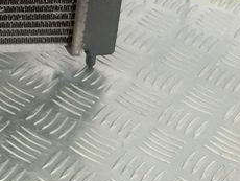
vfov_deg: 11.3
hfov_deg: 13.8
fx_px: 833
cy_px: -173
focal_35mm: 120
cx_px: -250
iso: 150
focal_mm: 4.11
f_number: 1.6
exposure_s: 1/50
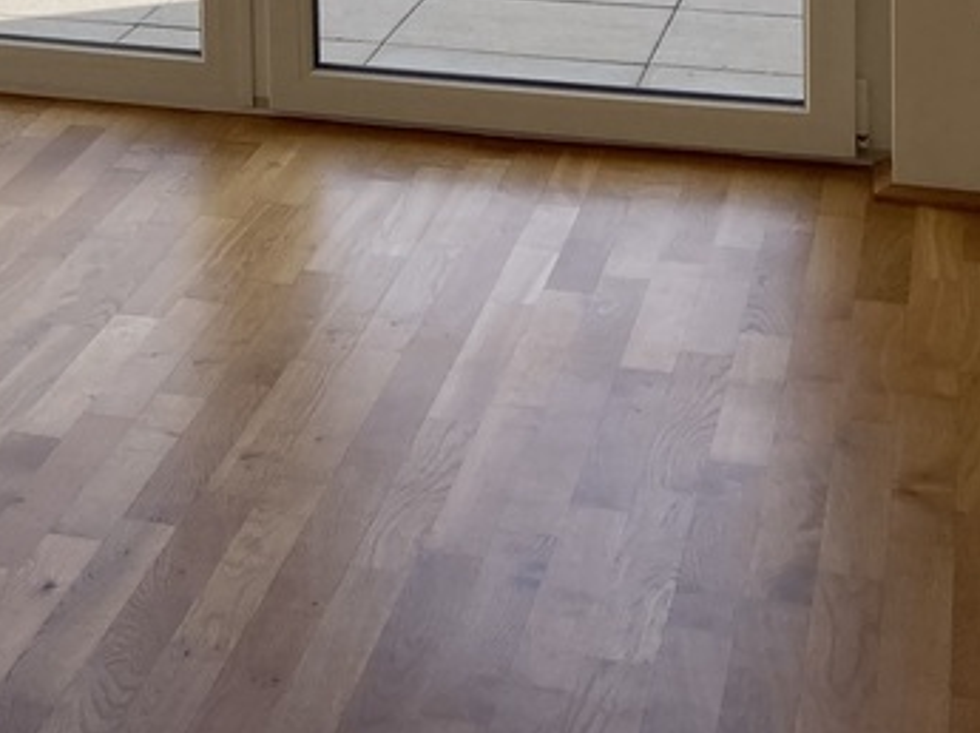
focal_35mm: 95
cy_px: -402
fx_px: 2687
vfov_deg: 14.4
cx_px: -234
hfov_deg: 19.3
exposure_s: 1/685
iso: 20
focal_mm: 3.99
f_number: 1.8
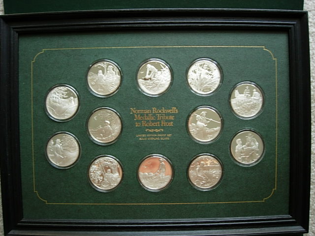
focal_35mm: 38
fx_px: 346
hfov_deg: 49.0
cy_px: 118
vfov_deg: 37.7
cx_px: 158
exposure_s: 1/32.9
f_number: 2.8
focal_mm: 7.8
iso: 64
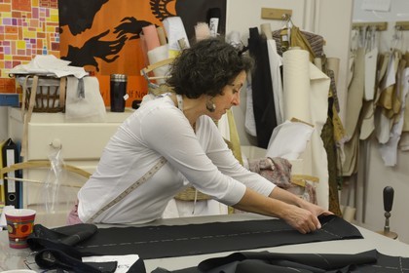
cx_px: 204
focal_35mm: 58
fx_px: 659
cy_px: 136
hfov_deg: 34.5
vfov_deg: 23.4
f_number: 6.3
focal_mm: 58
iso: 1000
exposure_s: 1/100
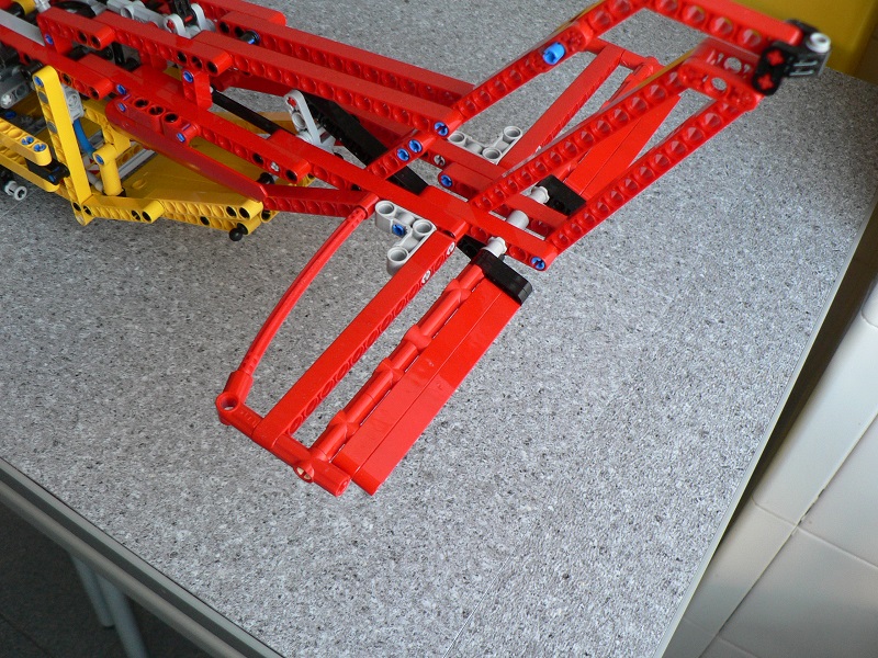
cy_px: 329
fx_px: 913
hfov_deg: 51.4
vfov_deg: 39.7
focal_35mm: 36
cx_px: 439
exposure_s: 1/30
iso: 150
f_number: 2.8
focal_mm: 6
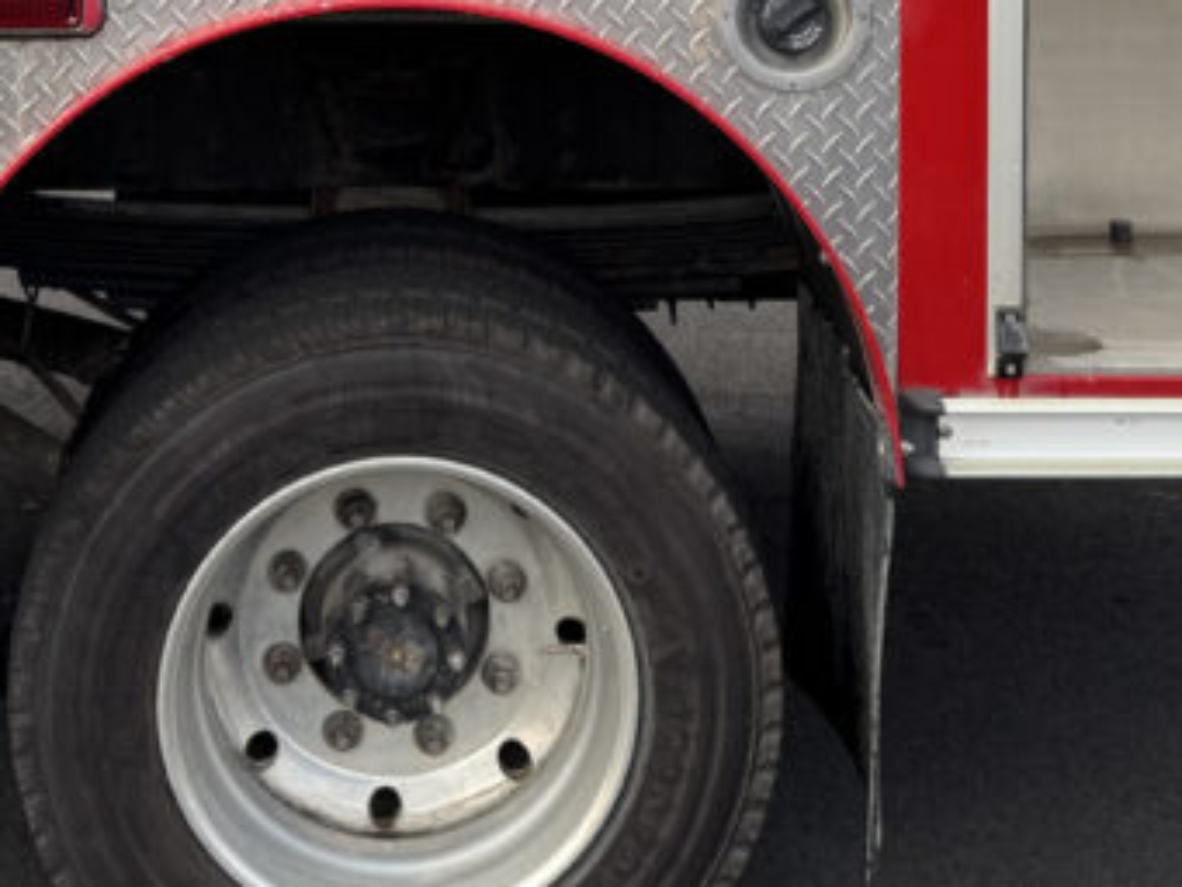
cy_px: -340
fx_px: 2459
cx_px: 437
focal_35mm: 72
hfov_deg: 26.9
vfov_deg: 18.7
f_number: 1.78
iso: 64
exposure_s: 1/200
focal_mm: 6.76
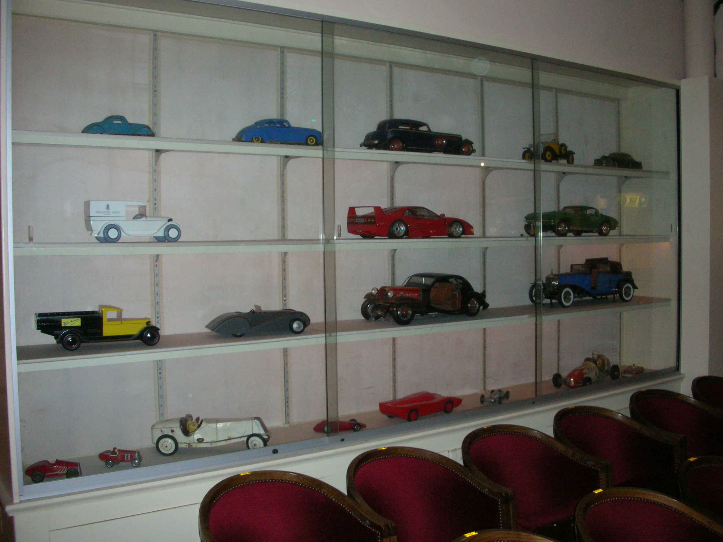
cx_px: 368
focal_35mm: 36
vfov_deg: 39.7
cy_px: 265
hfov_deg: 51.4
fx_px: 752
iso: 194
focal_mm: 5.8
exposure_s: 1/60.1
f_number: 3
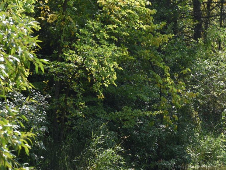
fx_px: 2077
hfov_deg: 6.2
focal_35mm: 318
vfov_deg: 4.7
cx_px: 186
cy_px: 188
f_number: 5.6
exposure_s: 1/800
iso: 500
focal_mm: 120
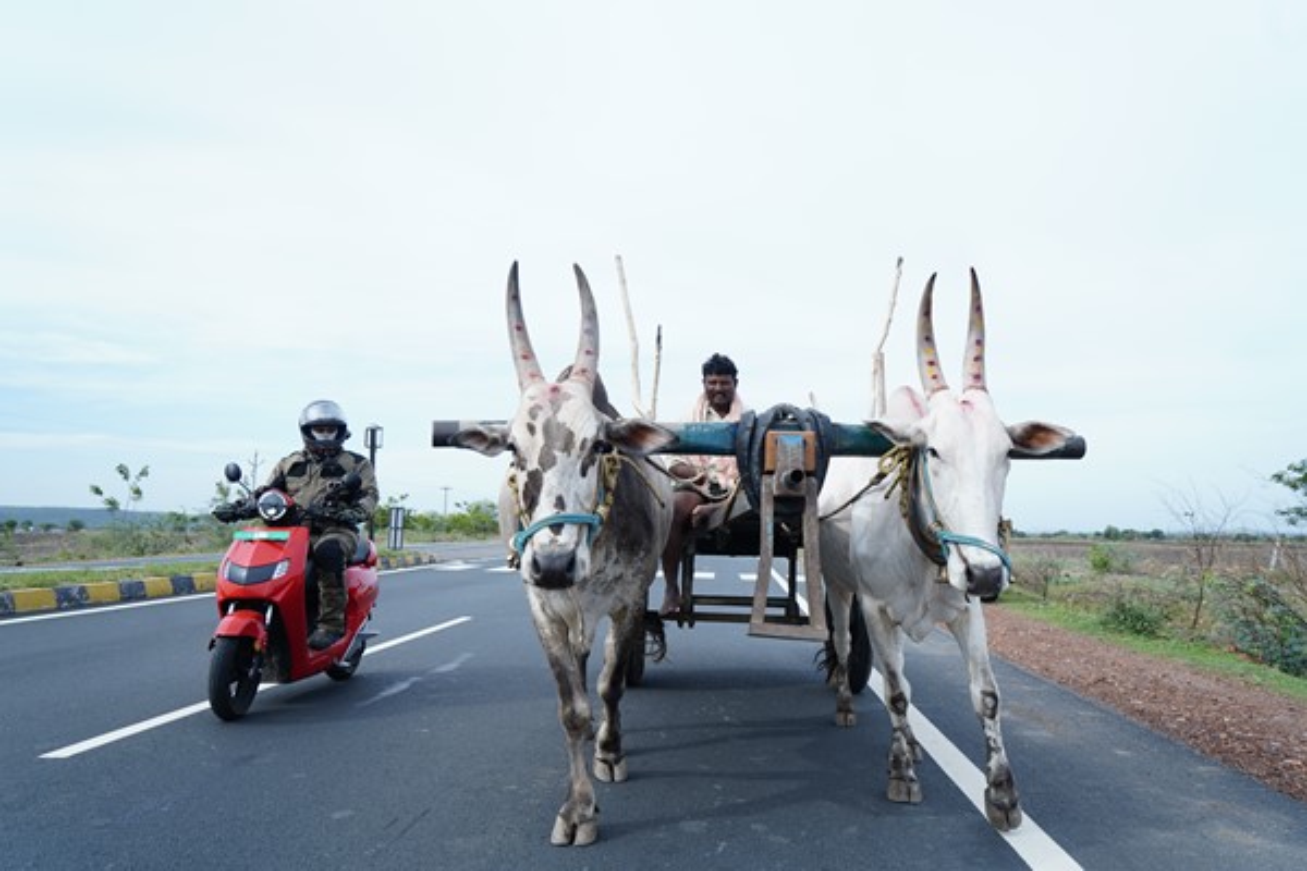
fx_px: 944
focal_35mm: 26
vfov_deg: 49.6
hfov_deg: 69.4
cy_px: 436
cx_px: 654
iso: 125
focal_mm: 26
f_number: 4
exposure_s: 1/500
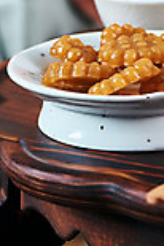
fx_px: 1856
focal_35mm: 271
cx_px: 135
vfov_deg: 7.5
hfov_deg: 5.1
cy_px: -57
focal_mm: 105
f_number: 7.1
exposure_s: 1/125
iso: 100
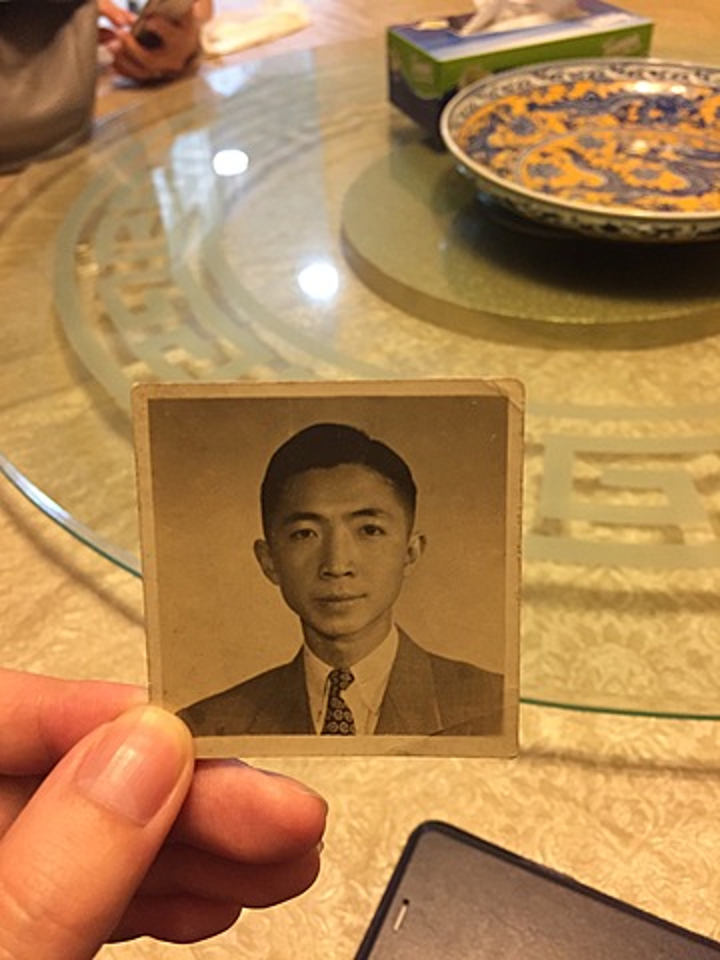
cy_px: 480
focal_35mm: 29
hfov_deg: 48.2
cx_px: 360
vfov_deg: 61.7
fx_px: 804
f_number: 2.2
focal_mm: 4.15
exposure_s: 1/20
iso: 250
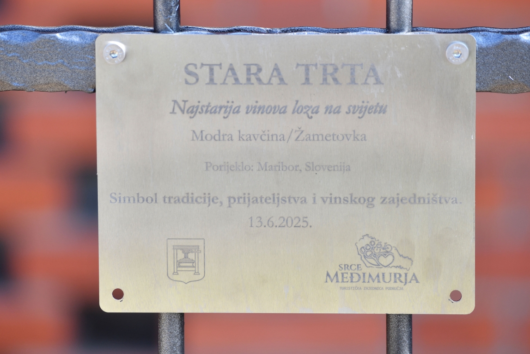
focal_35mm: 200
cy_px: 177
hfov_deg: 10.3
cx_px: 265
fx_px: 2945
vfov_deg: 6.9
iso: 250
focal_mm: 200
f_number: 5
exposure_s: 1/800
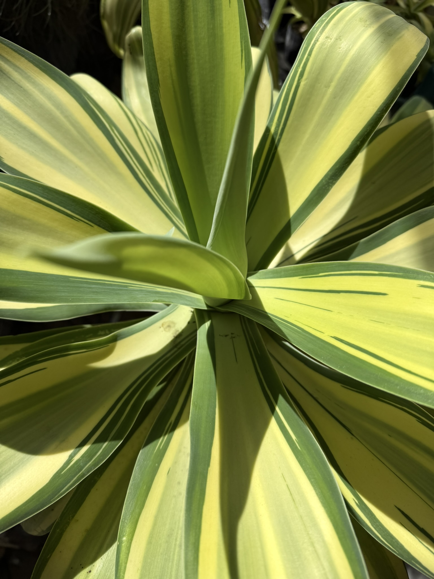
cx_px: 217
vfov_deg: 71.6
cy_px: 290
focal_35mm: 24
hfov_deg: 56.8
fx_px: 401
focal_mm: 6.76
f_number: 1.78
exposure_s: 1/6173
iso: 80
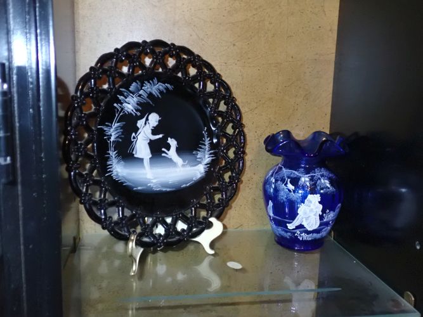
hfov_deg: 51.4
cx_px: 212
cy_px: 158
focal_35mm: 36
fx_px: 440
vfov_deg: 39.6
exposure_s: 1/40
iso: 1600
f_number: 7.1
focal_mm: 6.37
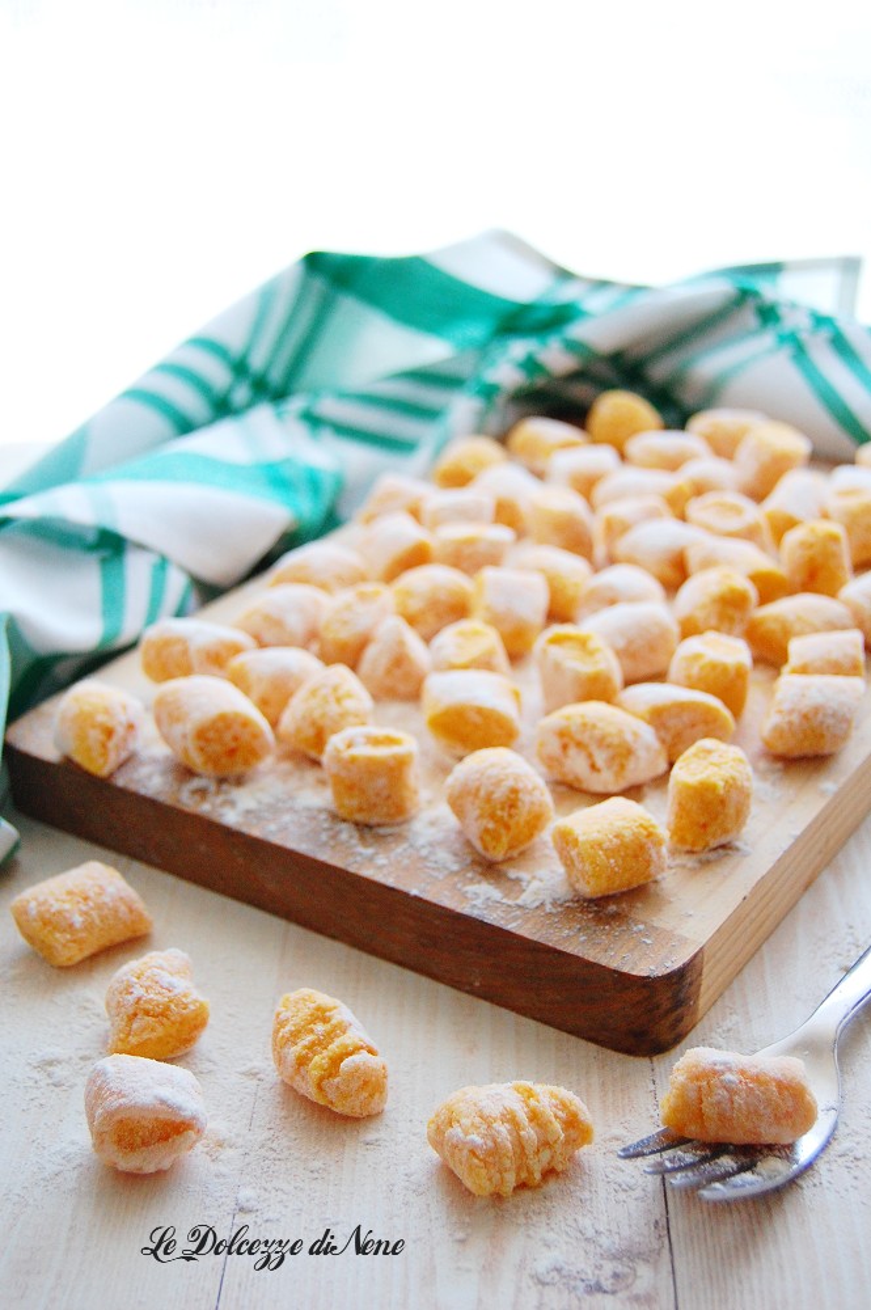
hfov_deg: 28.0
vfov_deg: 41.1
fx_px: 1745
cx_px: 436
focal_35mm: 48
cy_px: 655
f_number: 4.5
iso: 800
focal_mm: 32
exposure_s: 1/60
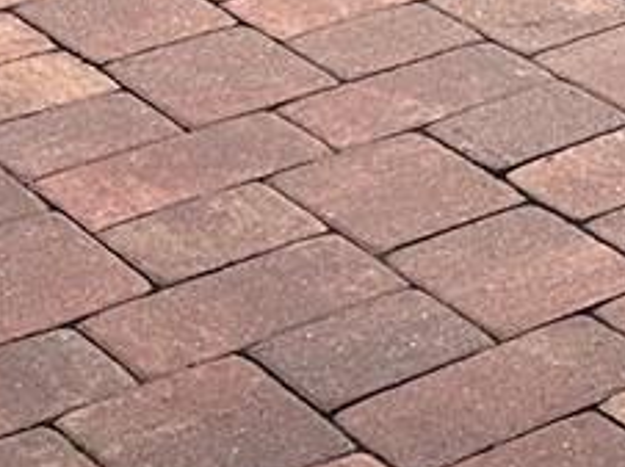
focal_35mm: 170
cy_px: -851
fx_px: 3066
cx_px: 1789
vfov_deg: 7.8
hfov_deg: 9.5
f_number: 1.78
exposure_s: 1/552
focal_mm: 6.86
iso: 80
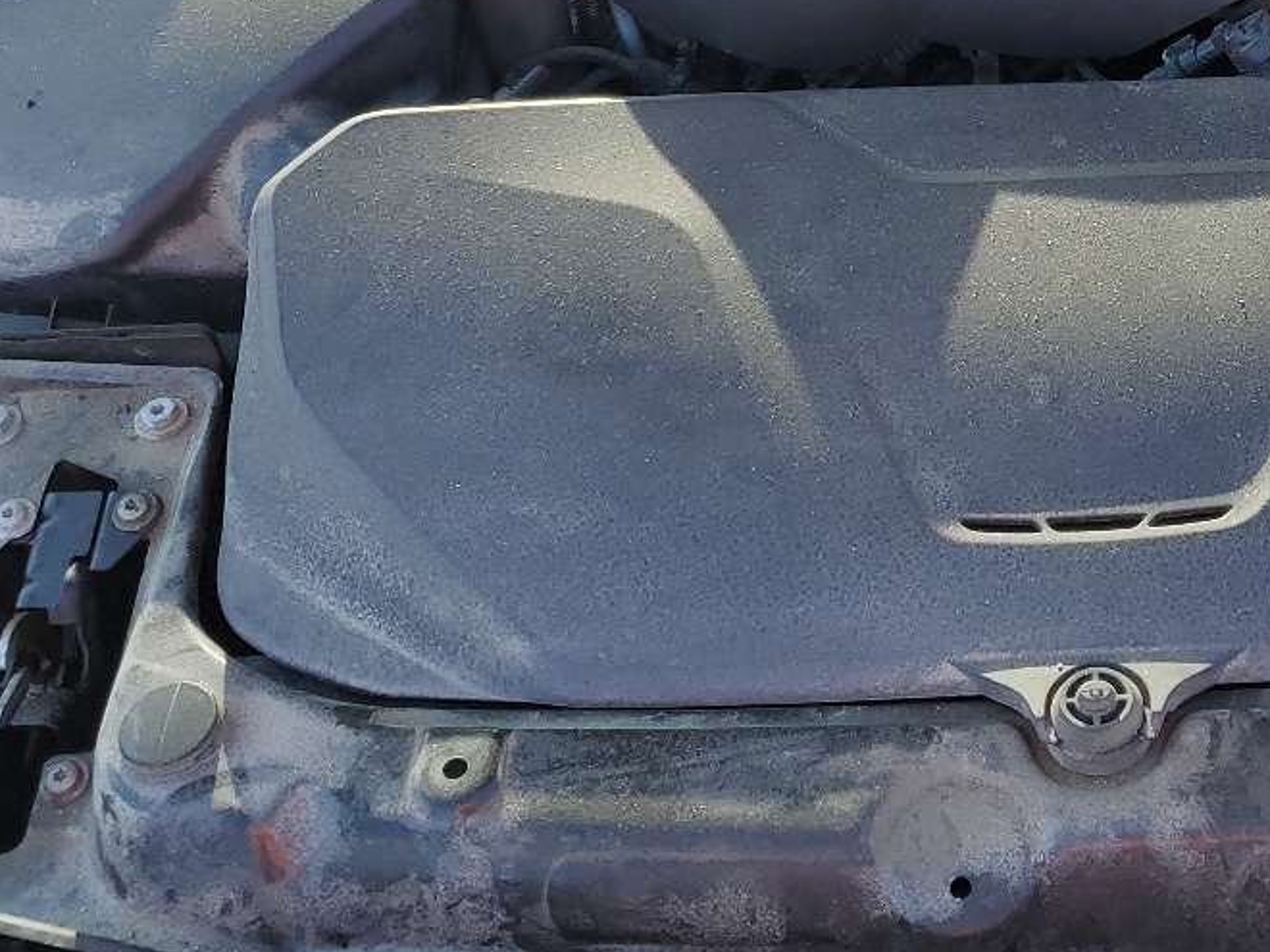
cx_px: 1137
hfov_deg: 29.5
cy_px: 112
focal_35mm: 63
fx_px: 2311
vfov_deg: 22.8
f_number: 1.5
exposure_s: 1/400
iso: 50
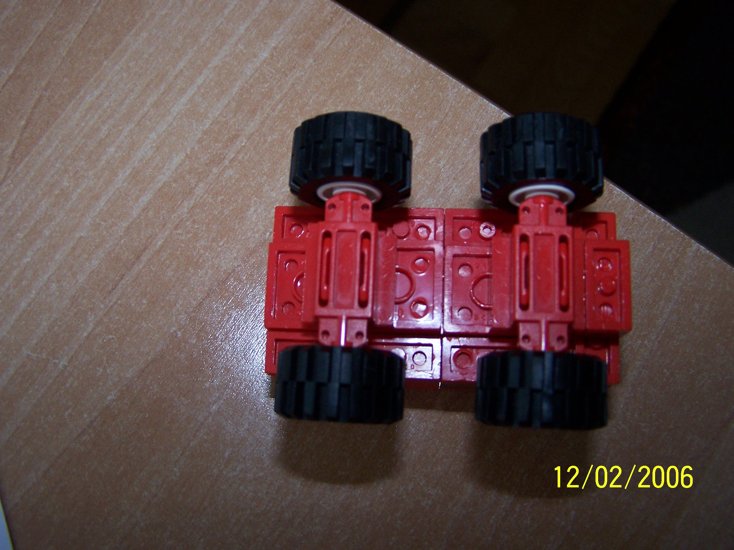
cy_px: 275
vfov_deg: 37.7
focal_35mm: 38
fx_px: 806
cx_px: 367
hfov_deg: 49.0
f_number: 2.8
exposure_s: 1/60
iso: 140
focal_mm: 6.3
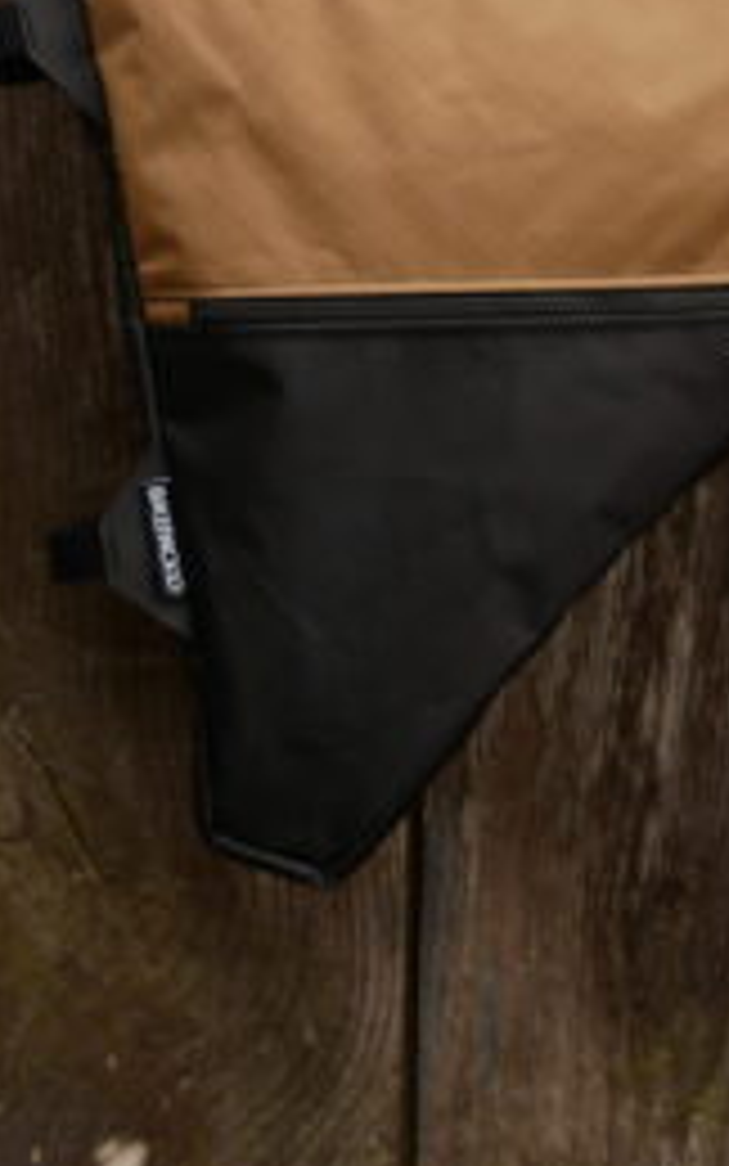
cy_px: 227
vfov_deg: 21.2
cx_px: 745
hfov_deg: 13.3
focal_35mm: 97
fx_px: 3082
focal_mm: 20
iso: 200
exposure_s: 1/500
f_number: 2.5
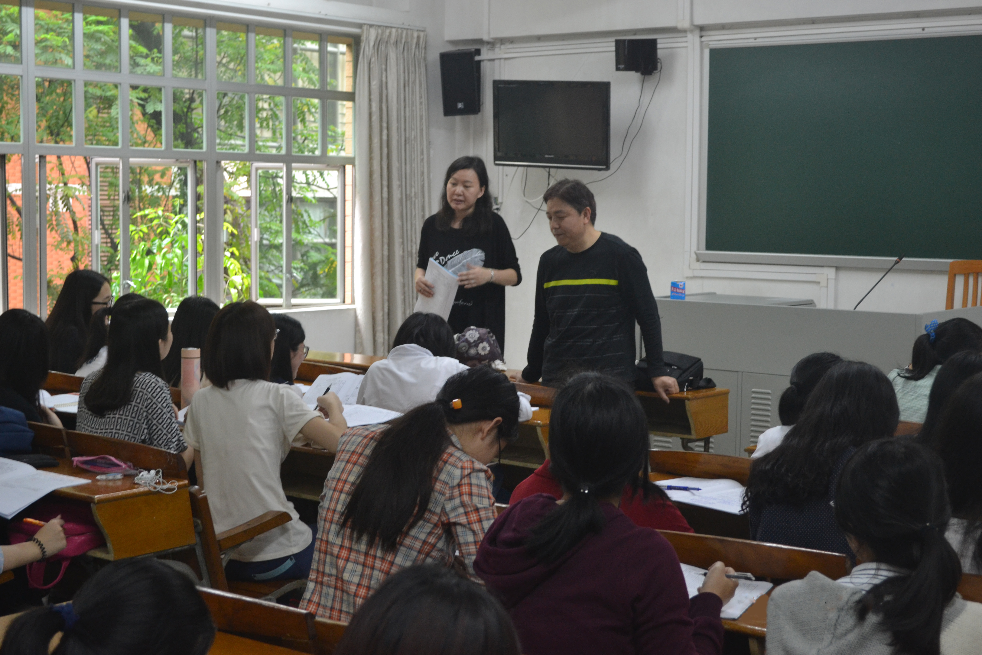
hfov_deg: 35.1
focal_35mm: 57
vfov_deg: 23.8
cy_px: 328
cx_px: 491
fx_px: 1555
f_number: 5
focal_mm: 38
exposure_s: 1/25
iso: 800
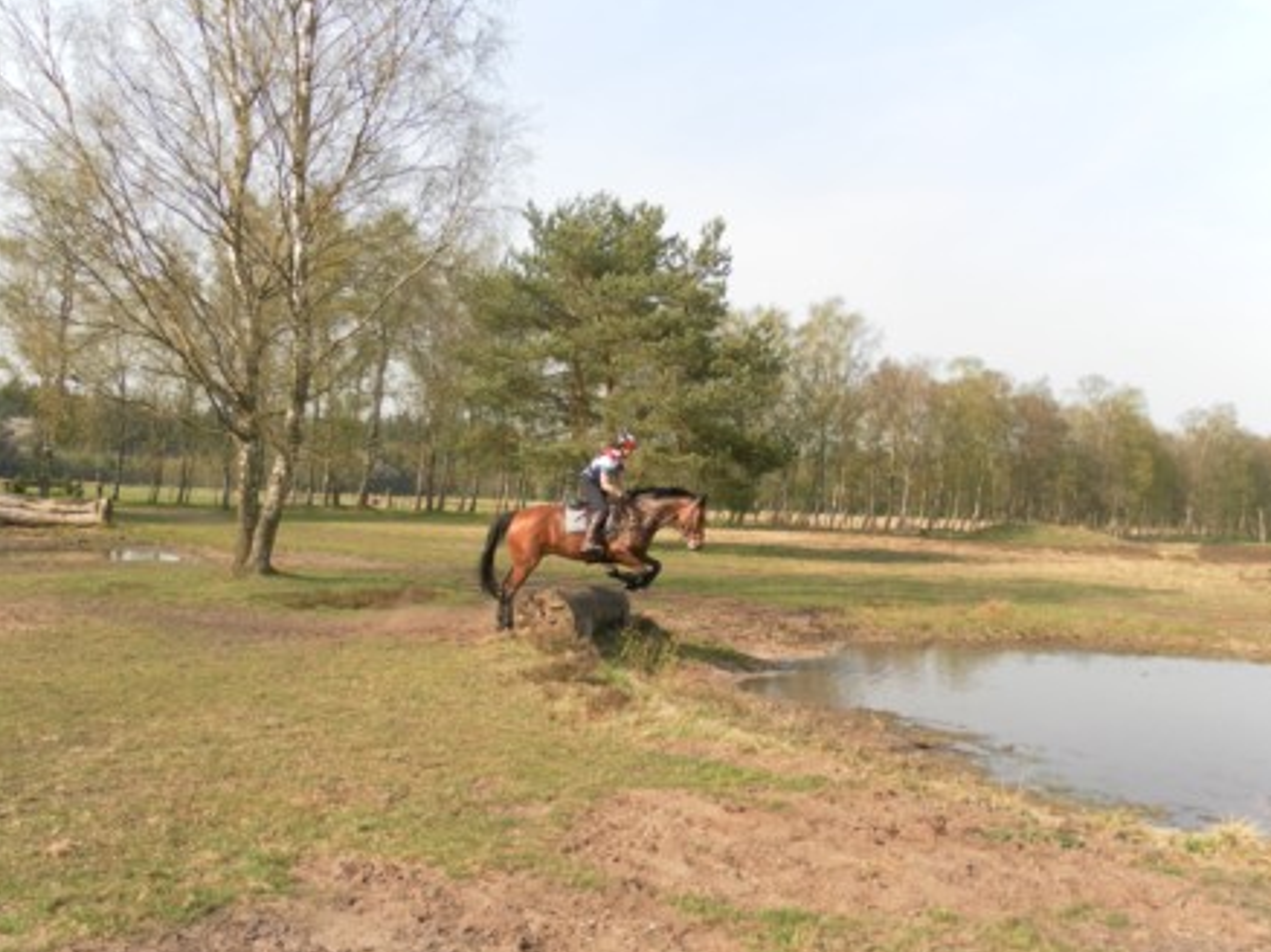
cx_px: 577
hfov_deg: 56.8
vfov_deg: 44.1
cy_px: 521
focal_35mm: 32
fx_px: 1174
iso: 80
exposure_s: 1/400
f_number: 3.2
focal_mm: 4.9
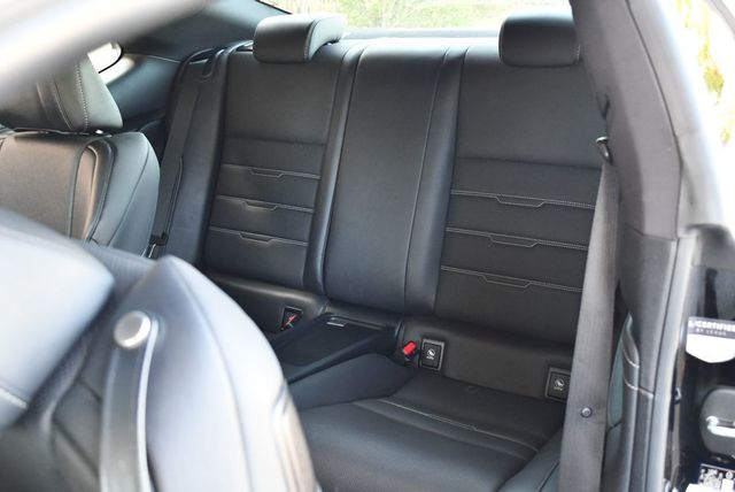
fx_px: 736
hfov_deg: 53.1
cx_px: 368
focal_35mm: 36
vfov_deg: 36.9
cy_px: 246
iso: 1800
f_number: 3.5
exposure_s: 1/125
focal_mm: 18
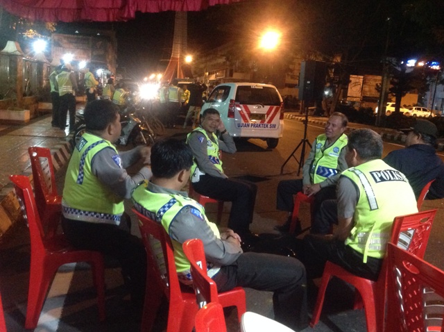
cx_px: 222
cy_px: 166
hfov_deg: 52.7
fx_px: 448
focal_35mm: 35
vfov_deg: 40.6
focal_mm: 4.28
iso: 800
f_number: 2.4
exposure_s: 1/15
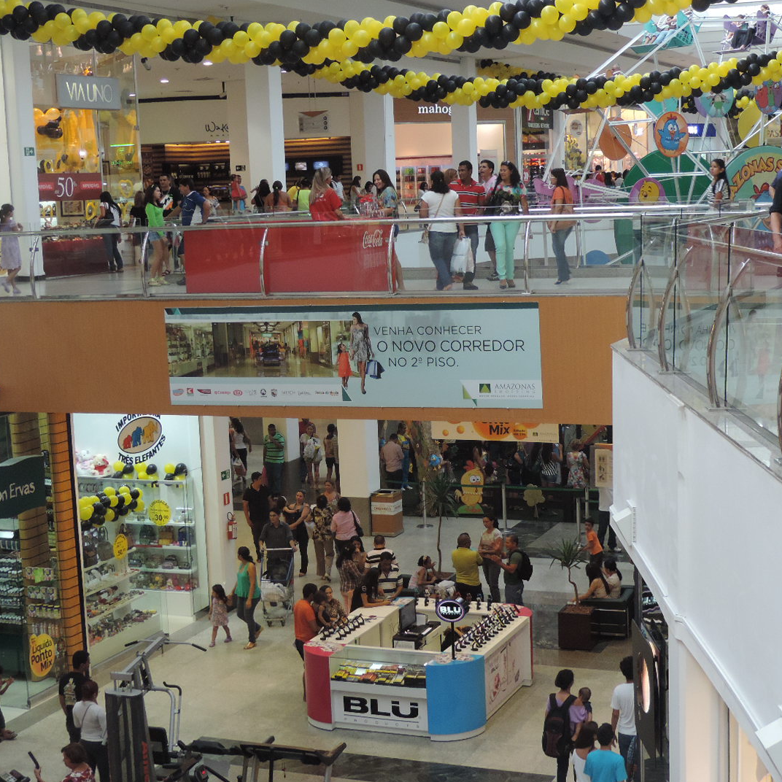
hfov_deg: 27.7
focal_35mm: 62
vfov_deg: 27.7
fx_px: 1585
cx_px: 378
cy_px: 424
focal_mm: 8.3
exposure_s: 1/60
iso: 400
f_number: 3.5
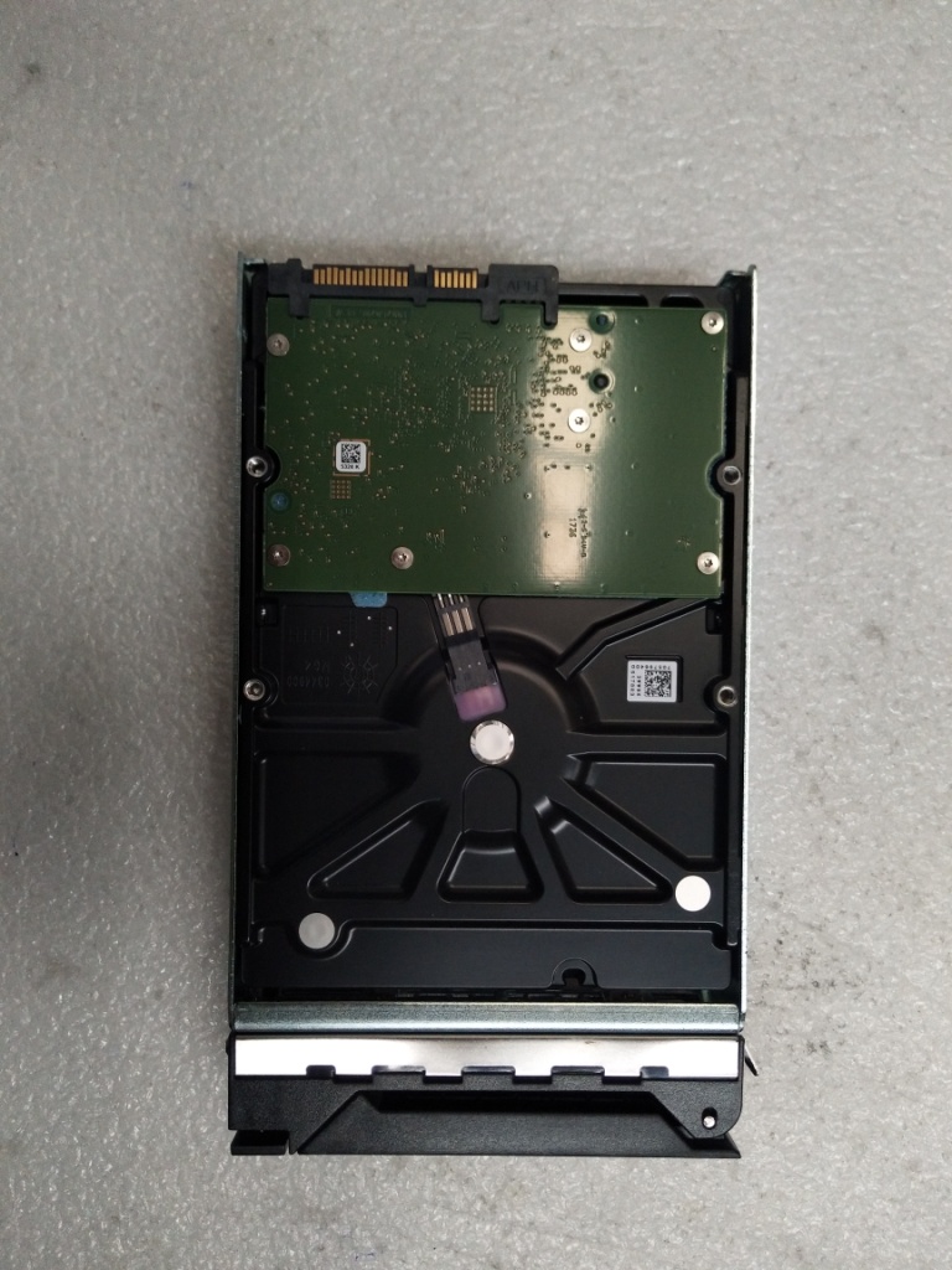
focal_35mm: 26
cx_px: 476
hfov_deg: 53.1
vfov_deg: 67.3
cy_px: 635
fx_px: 953
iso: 250
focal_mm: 3.88
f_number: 2
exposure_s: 1/33.3
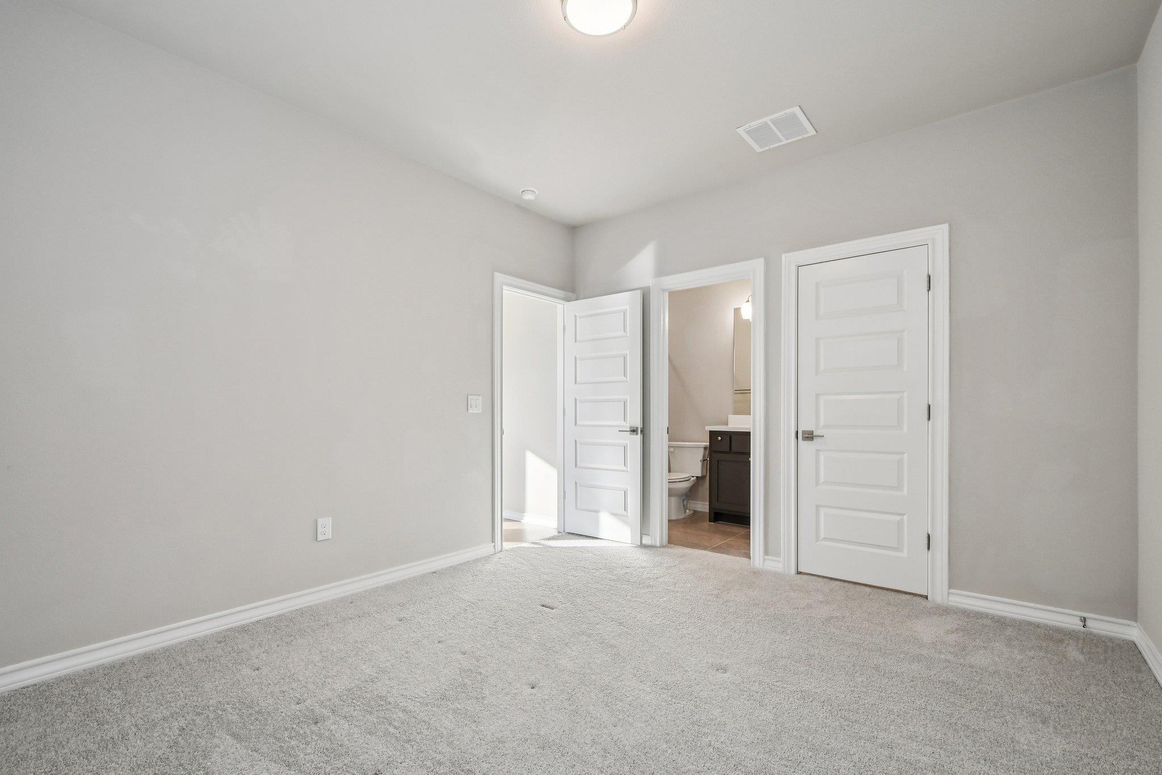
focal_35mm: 15
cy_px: 388
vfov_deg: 77.3
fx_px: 484
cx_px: 581
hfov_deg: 100.4
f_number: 8
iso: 400
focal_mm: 10
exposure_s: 1/80
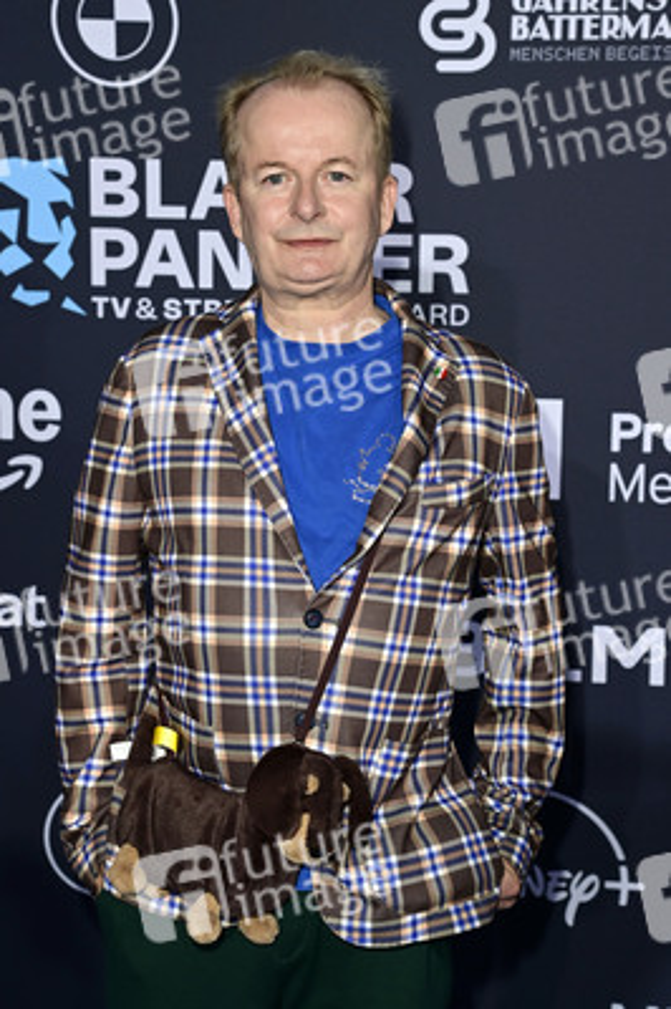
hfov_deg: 20.9
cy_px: 504
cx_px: 336
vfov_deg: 31.0
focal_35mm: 65
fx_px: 1820
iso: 640
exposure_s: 1/250
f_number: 5.6
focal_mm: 65
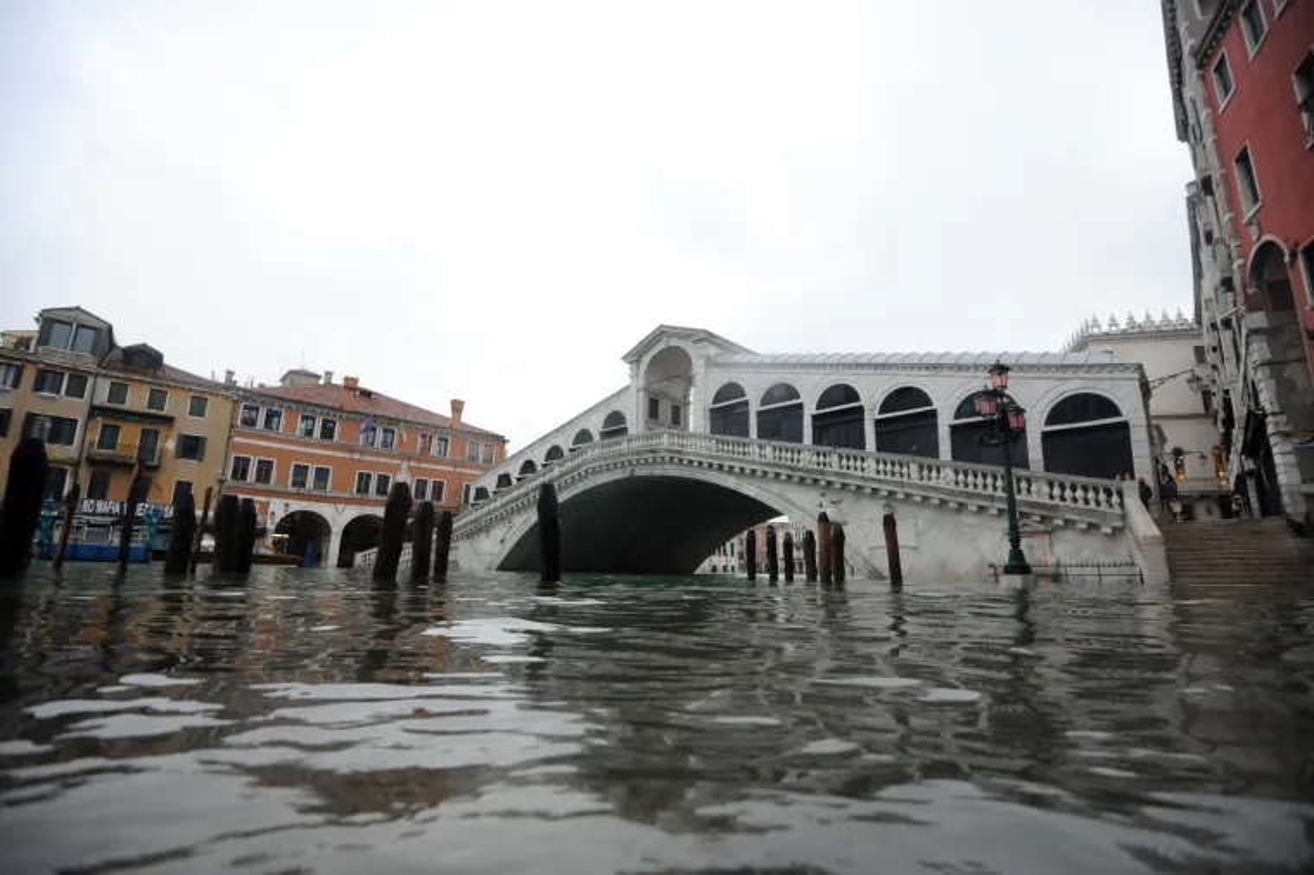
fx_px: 584
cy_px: 438
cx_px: 657
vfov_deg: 73.7
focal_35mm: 16
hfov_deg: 96.8
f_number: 4
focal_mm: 16
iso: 2000
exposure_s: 1/320
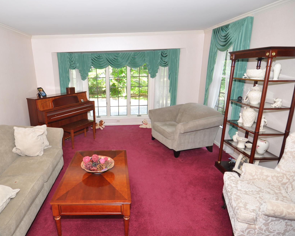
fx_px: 183
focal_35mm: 21
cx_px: 112
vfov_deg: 65.5
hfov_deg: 76.4
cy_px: 120
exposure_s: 1/60
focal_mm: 12
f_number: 4
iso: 250
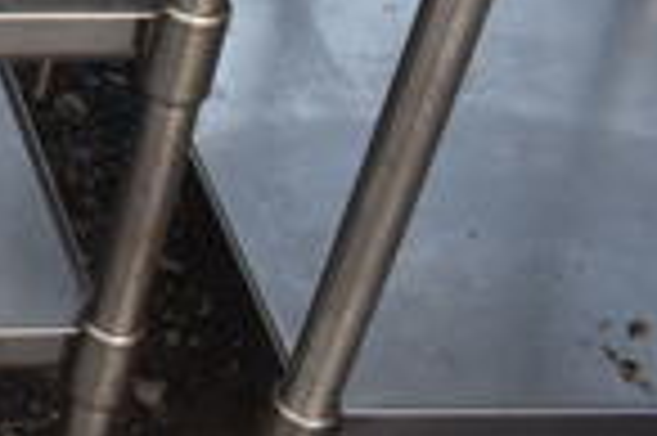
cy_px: -427
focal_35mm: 113
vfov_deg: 11.0
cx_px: -621
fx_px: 2060
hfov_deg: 15.0
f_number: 5.6
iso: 320
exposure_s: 1/125
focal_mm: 18
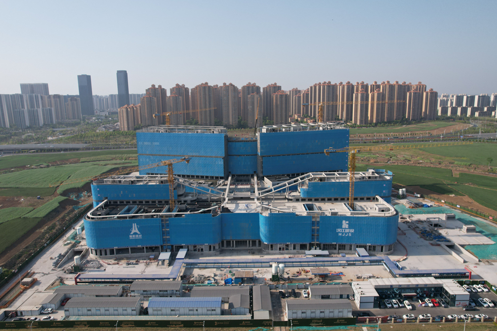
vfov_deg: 53.1
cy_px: 164
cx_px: 248
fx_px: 331
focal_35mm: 24
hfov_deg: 73.7
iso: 120
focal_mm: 8.38
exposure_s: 1/2000
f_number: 2.8
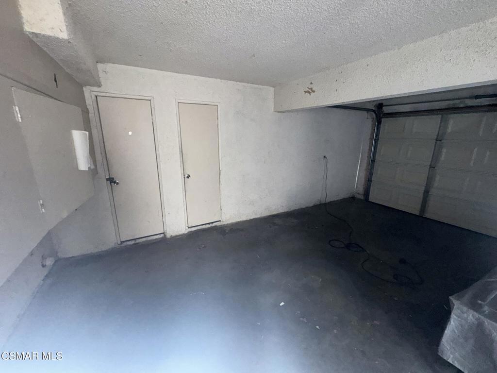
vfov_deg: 85.7
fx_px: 201
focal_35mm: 14
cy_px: 186
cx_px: 248
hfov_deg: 102.1
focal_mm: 2.22
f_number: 2.2
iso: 250
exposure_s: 1/60
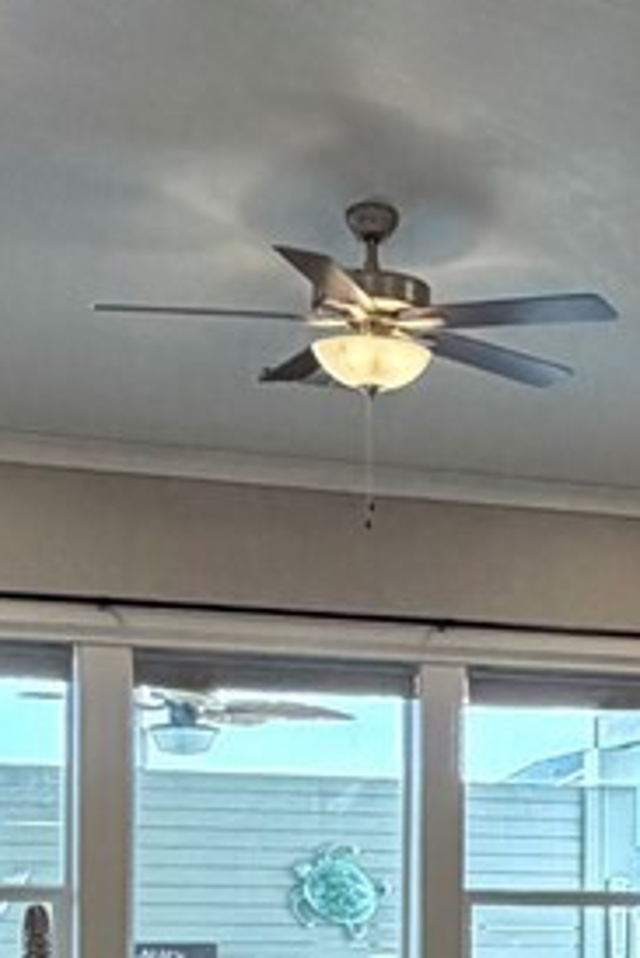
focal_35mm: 85
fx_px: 2264
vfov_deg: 22.7
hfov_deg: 15.0
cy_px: 1009
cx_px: 934
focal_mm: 2.22
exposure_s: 1/120
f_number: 2.2
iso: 250
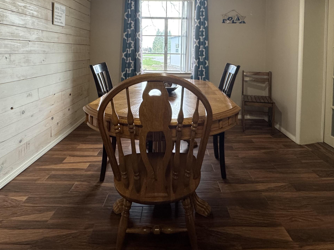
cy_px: 58
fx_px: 212
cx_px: 172
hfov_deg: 76.4
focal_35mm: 22
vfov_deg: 57.5
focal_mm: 2.22
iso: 250
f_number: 2.2
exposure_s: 1/120
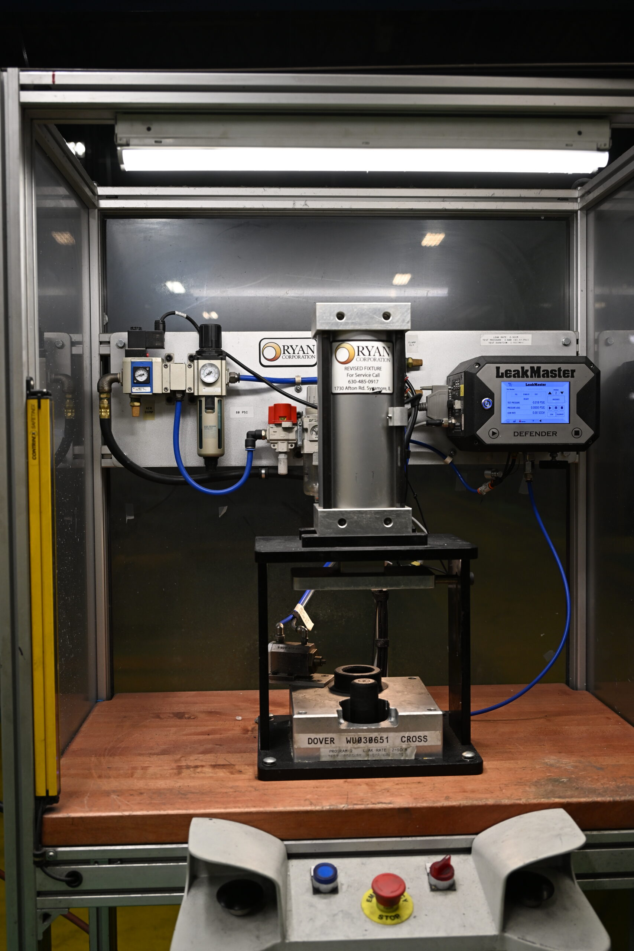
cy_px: 476
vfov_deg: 50.7
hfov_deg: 35.1
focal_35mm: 38
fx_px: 1004
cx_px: 317
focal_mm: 38
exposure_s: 1/160
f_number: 4
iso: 400
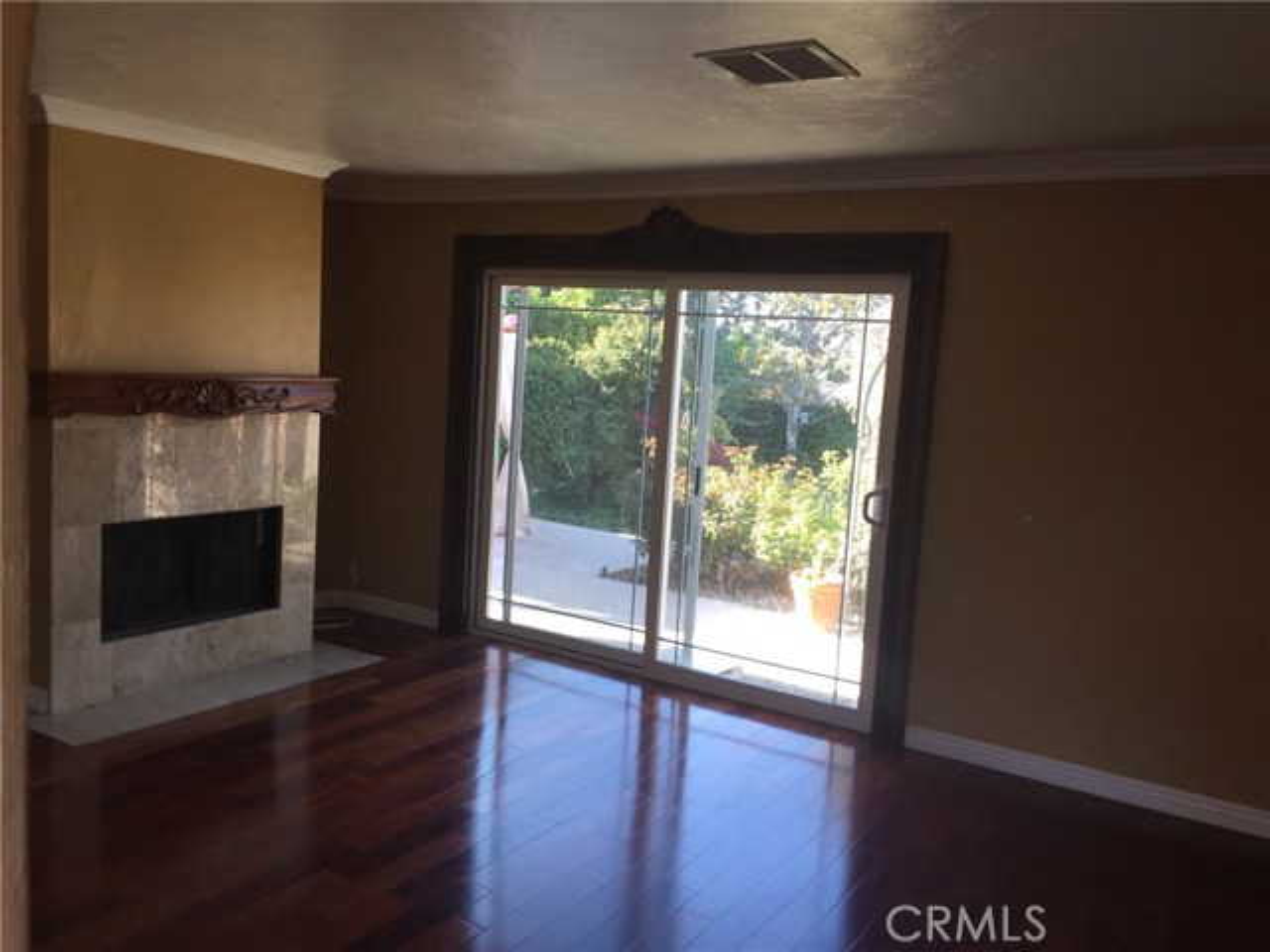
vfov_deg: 48.2
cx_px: 635
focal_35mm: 29
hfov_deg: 61.7
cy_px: 476
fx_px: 1064
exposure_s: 1/60
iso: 40
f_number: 2.2
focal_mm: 4.15
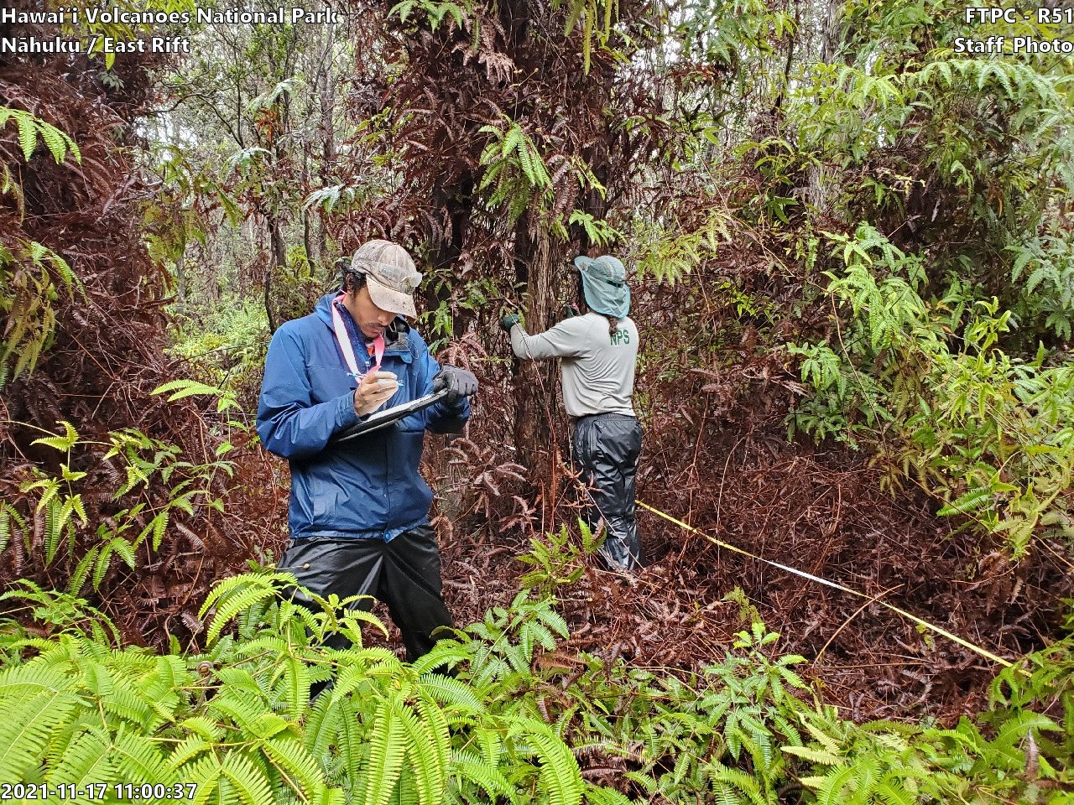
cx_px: 537
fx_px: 807
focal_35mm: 26
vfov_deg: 53.1
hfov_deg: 67.3
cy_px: 402
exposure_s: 1/120
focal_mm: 4.3
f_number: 2.4
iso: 320
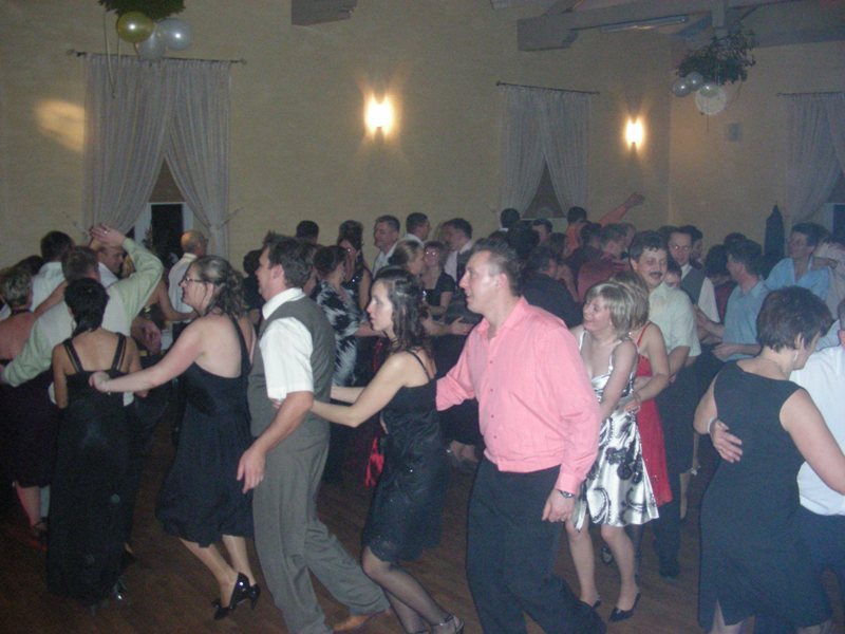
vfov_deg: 37.7
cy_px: 317
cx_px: 422
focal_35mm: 38
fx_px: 928
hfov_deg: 49.0
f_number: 3.5
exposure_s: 1/60
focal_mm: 6.3
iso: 484
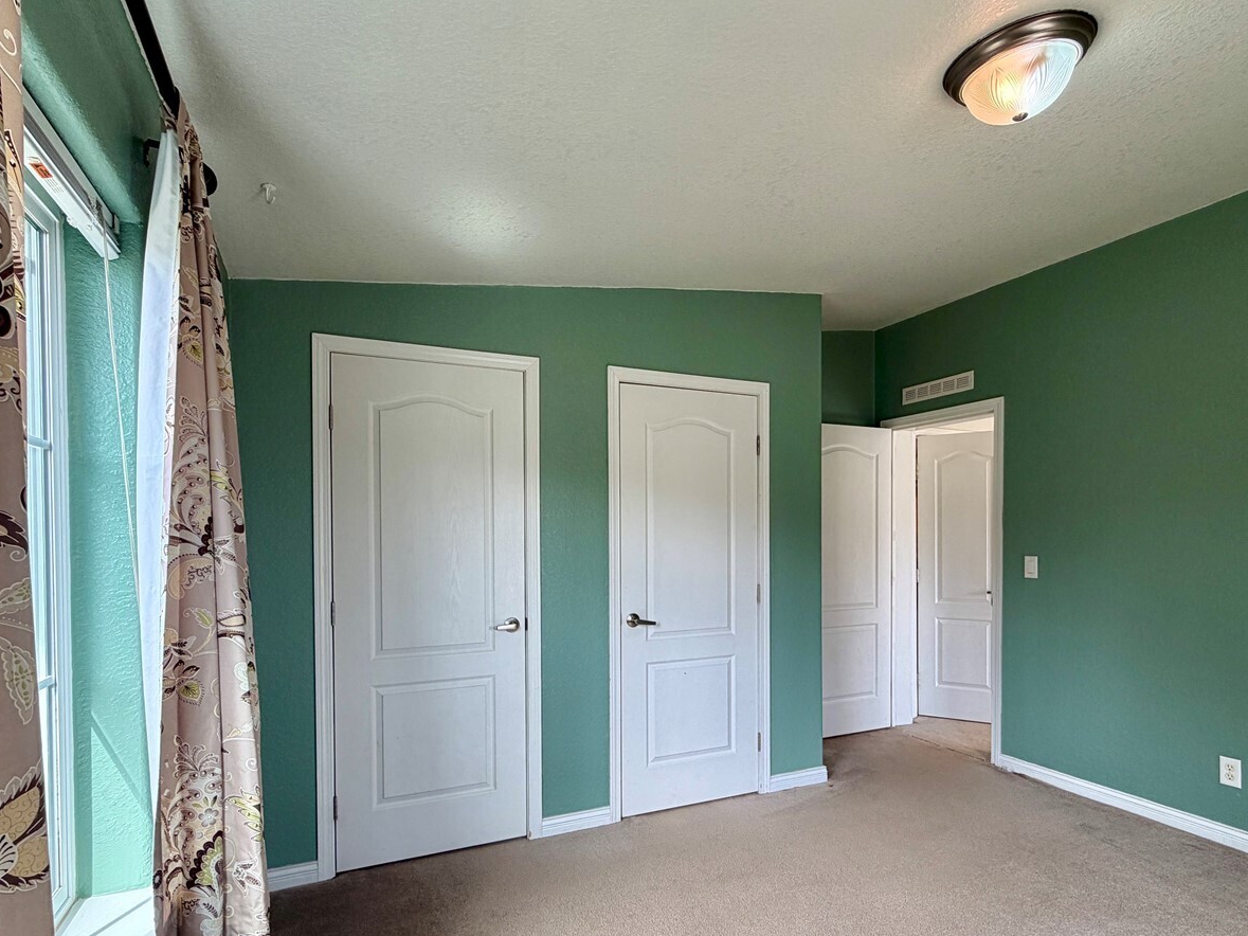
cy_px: 544
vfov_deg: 68.2
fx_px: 685
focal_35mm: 19
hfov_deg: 84.6
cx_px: 648
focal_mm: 2.22
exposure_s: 1/120
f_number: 2.2
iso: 64
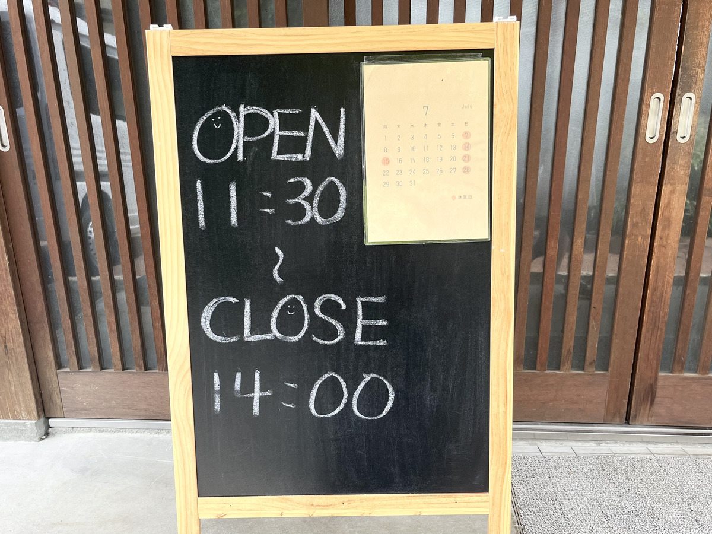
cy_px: 267
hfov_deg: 67.3
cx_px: 356
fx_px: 535
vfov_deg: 53.1
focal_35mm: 26
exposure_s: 1/415
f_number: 1.6
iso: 50
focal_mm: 5.1
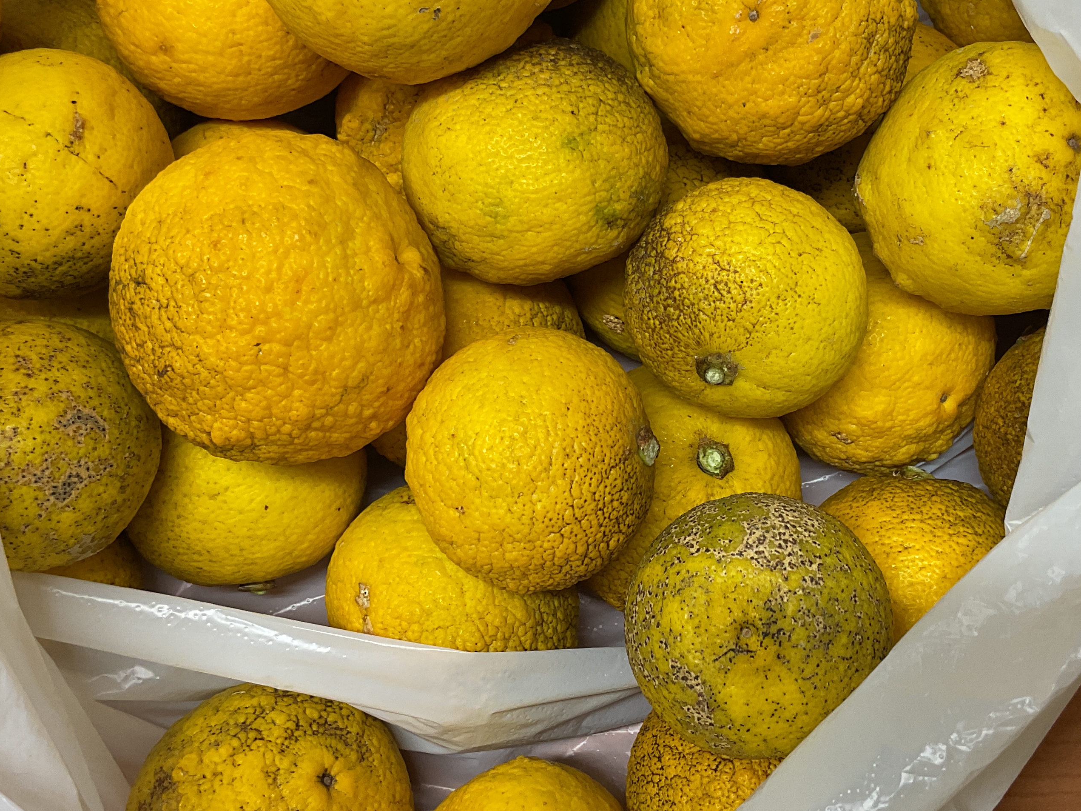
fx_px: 1436
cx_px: 637
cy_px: 336
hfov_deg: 41.1
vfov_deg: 31.4
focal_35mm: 46
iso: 32
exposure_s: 1/50
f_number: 1.8
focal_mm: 3
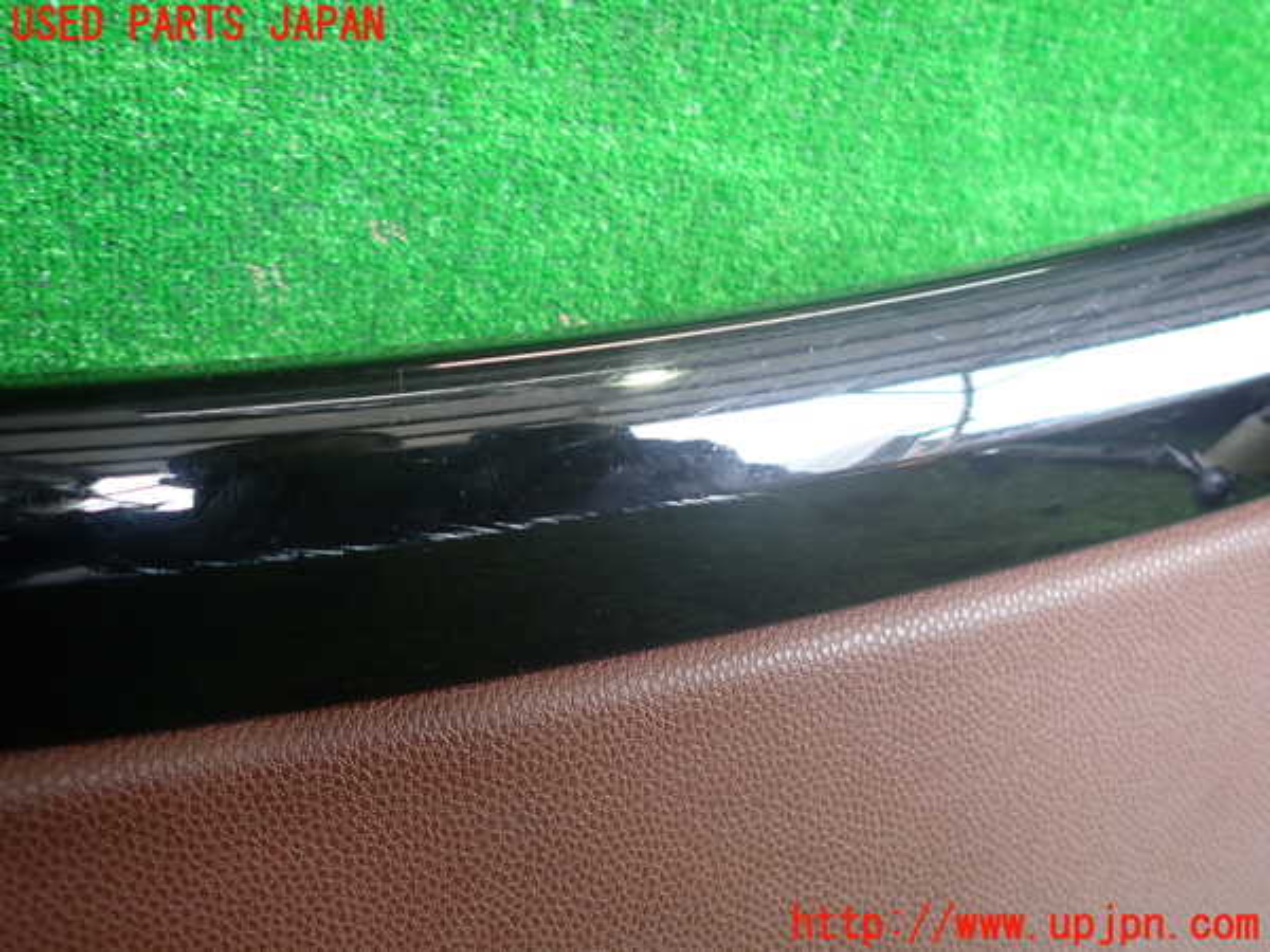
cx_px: 635
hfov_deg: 69.4
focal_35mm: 25
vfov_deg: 54.9
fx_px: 917
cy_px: 476
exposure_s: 1/60
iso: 200
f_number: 2
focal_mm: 4.5
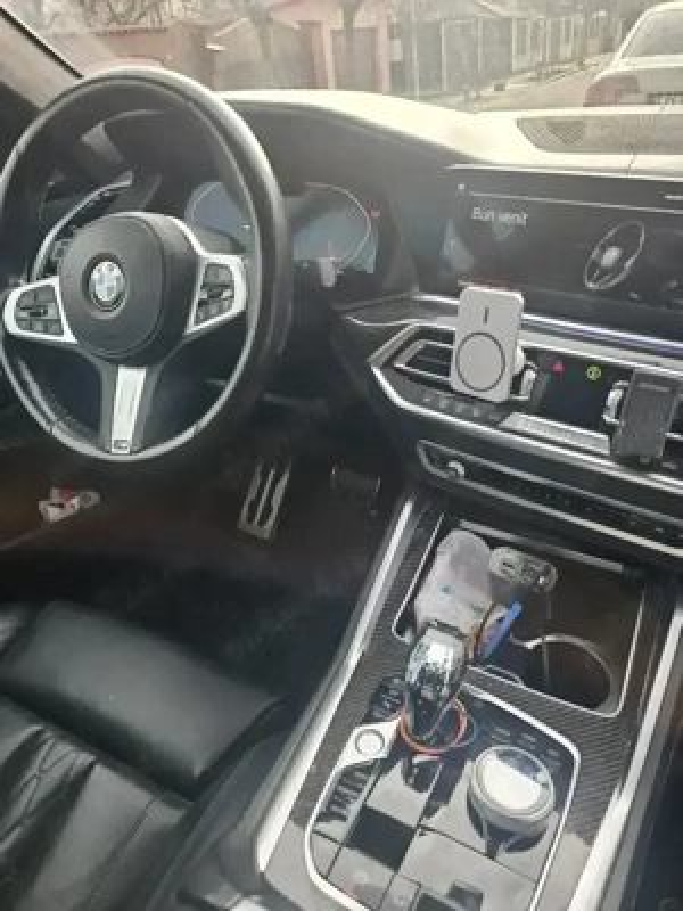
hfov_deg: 58.9
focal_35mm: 23
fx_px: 605
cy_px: 456
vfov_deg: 73.9
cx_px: 342
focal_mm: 6.3
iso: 40
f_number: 1.7
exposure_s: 1/182
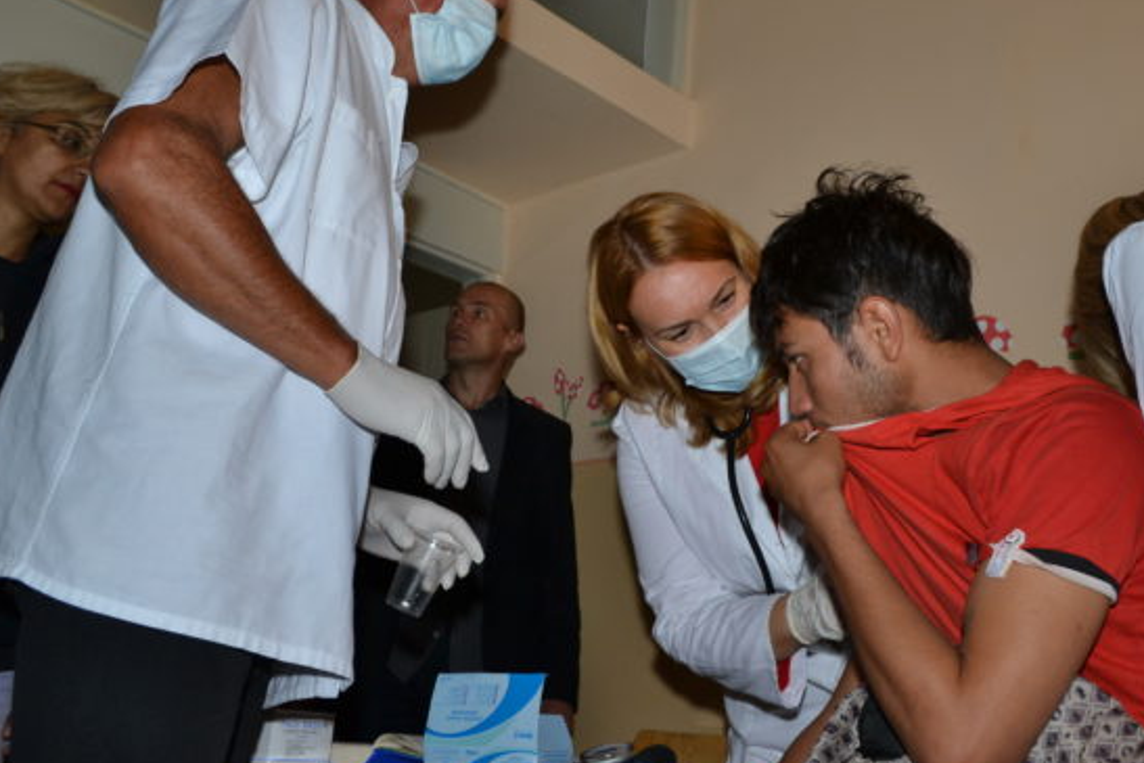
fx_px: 1208
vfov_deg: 34.9
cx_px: 653
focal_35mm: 38
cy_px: 277
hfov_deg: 50.5
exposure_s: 1/125
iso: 400
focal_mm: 18
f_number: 6.3
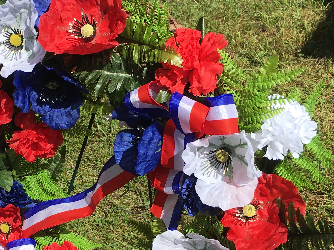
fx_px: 589
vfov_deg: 23.9
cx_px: 83
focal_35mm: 61
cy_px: 175
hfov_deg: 31.1
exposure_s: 1/2024
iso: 25
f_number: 2.2
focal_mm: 4.15
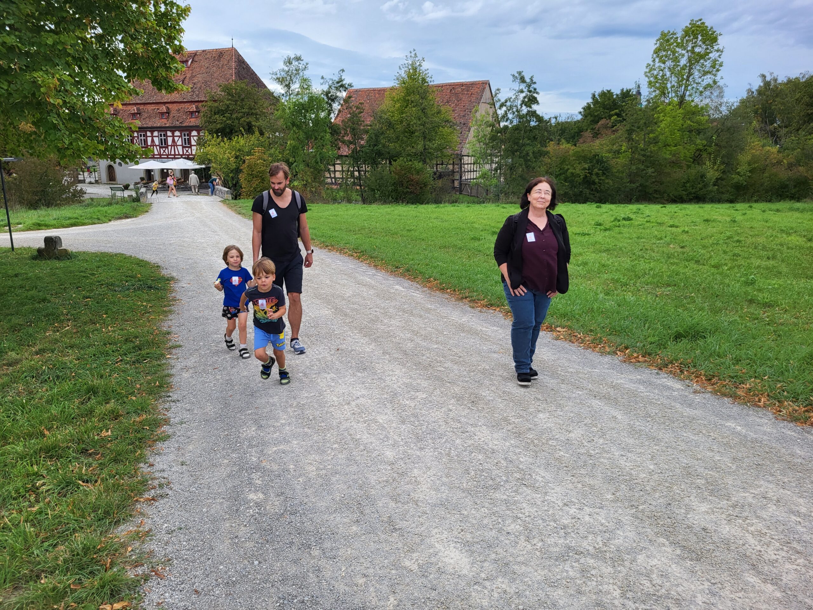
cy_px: 305
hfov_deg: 67.3
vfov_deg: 53.1
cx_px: 406
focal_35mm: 26
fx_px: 611
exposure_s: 1/986
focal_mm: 5.4
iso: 40
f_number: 1.8
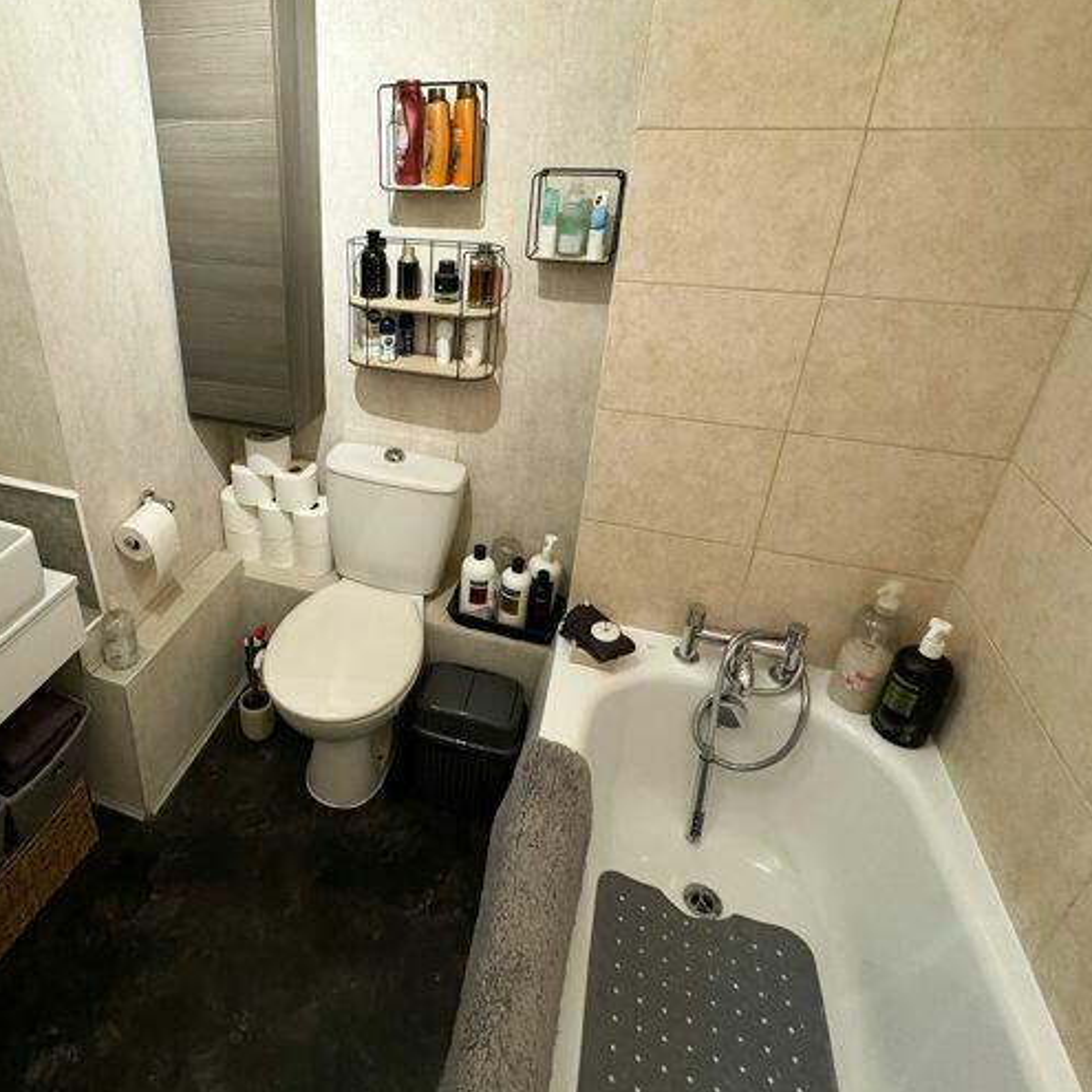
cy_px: 437
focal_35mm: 20
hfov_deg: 72.7
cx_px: 368
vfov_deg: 74.0
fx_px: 714
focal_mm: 2.2
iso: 500
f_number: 2.2
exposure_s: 1/50
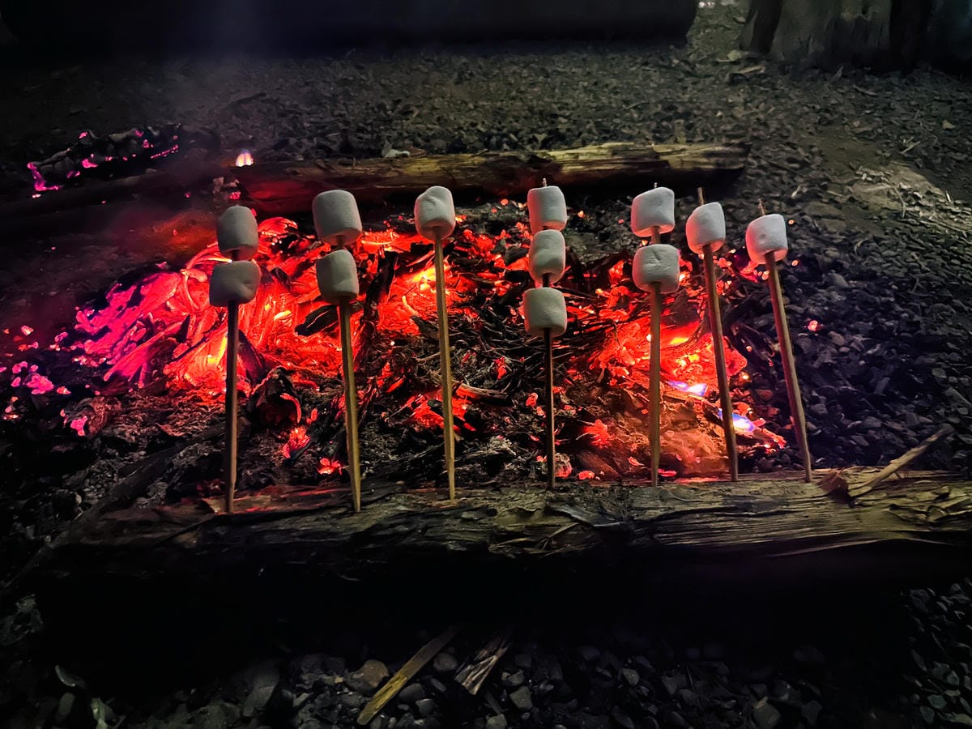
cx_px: 486
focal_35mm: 24
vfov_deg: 56.8
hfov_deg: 71.6
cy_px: 364
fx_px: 674
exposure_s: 1/9
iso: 5000
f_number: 1.78
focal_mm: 6.86
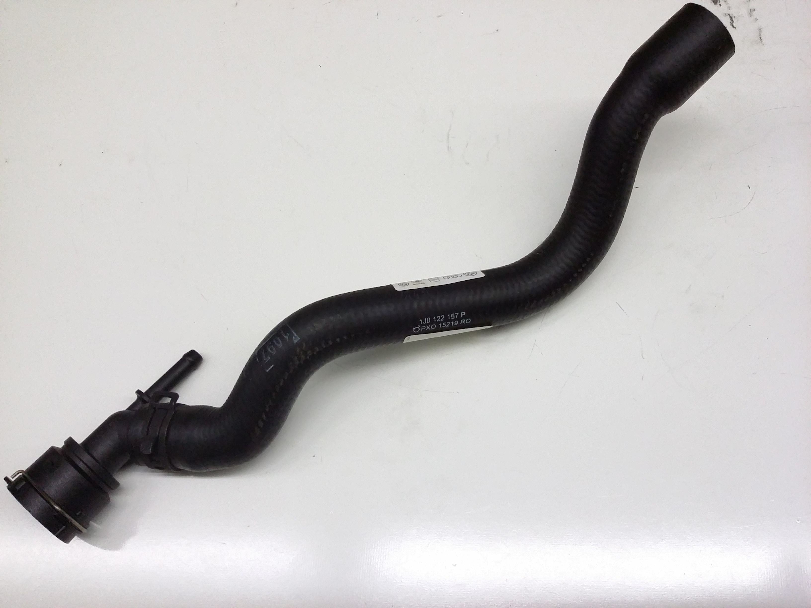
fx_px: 750
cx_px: 406
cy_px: 304
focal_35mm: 32
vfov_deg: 44.2
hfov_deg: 56.8
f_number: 2.4
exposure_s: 1/20
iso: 160
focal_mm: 3.4
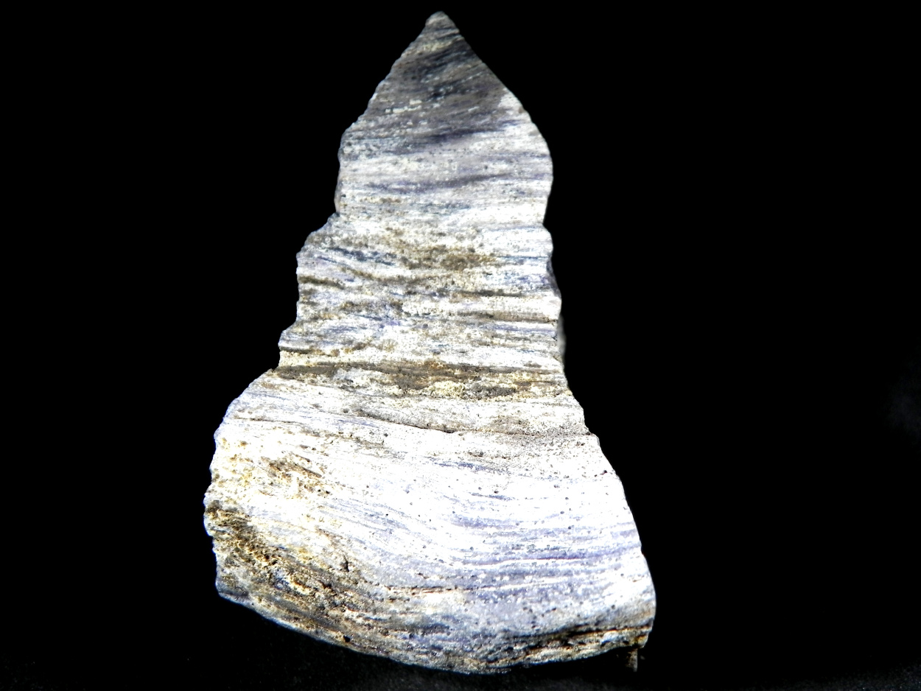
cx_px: 460
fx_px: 878
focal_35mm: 33
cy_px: 346
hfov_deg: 55.3
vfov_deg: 43.0
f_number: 2.8
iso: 160
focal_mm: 5.9
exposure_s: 1/83.8
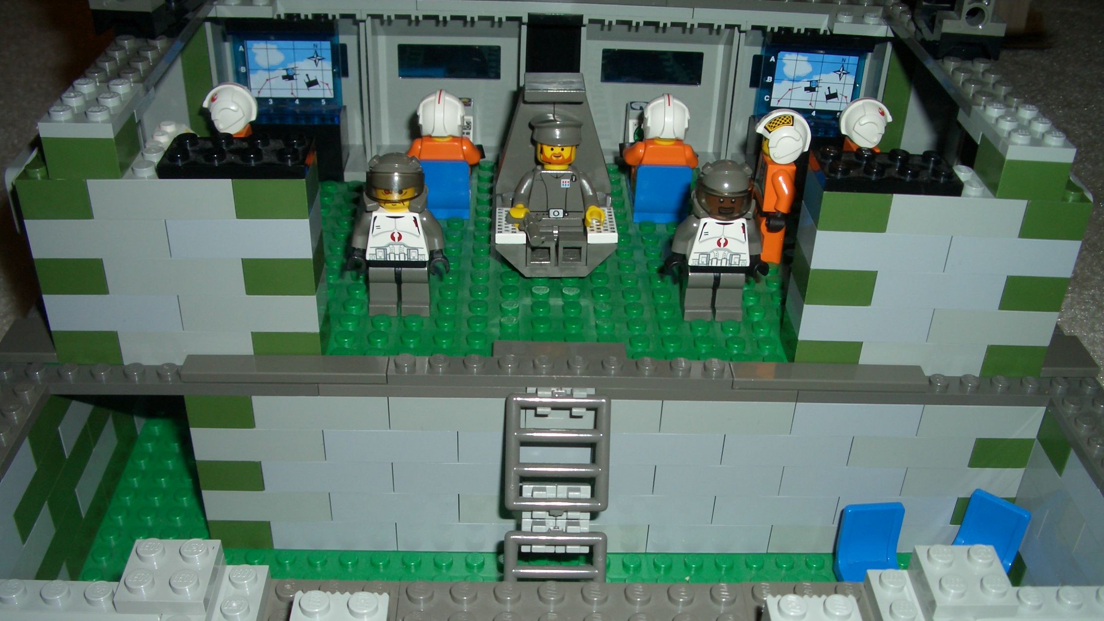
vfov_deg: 30.2
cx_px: 562
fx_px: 1142
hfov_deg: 51.6
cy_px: 406
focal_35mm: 39
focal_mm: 5.8
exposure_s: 1/60
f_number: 4.3
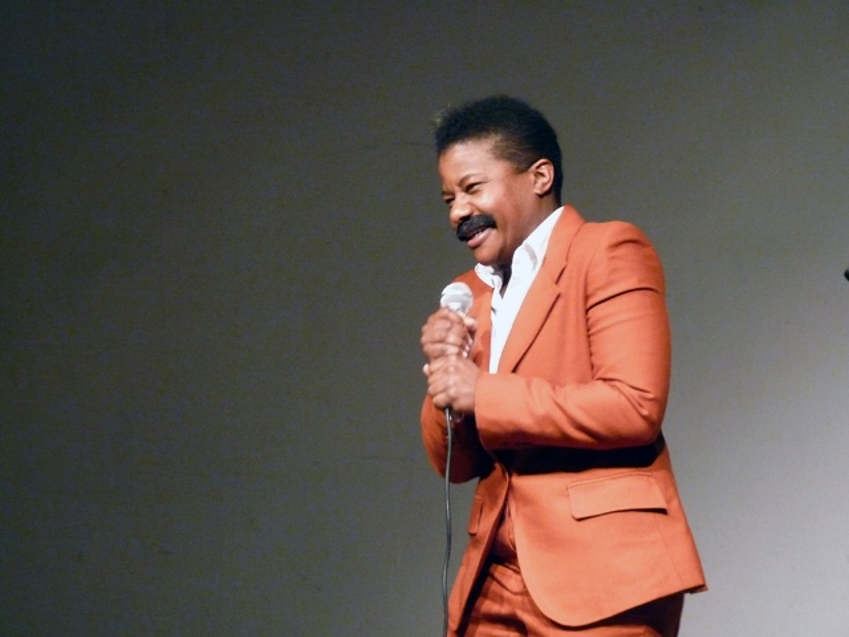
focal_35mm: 155
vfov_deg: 9.6
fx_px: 3802
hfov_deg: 12.7
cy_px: 318
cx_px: 424
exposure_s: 1/20
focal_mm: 27.5
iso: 800
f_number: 3.7
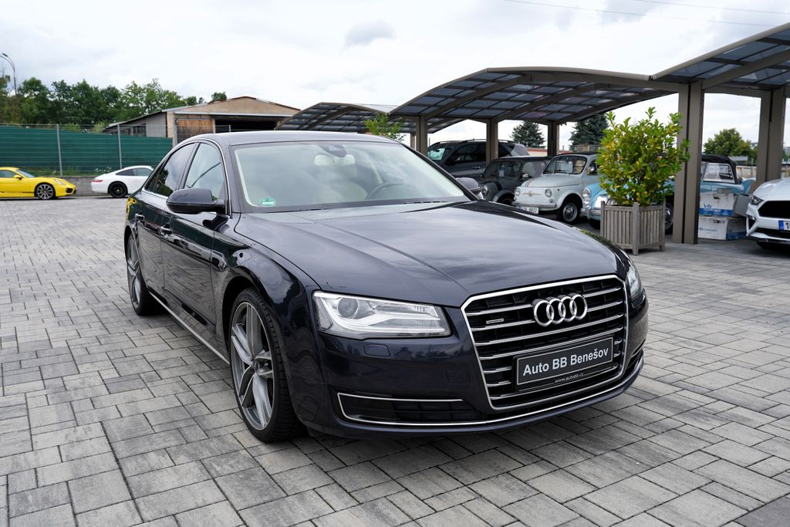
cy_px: 264
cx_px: 395
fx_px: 658
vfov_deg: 43.6
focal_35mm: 30
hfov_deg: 61.9
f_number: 5.6
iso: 100
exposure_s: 1/125
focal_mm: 30
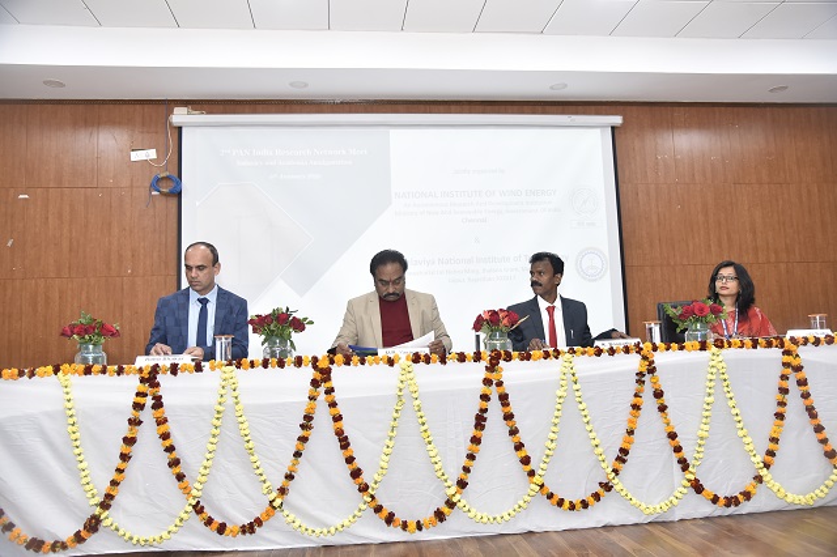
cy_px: 278
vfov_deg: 46.4
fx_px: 651
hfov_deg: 65.5
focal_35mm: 28
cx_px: 418
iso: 1250
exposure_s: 1/125
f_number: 4
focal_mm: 28
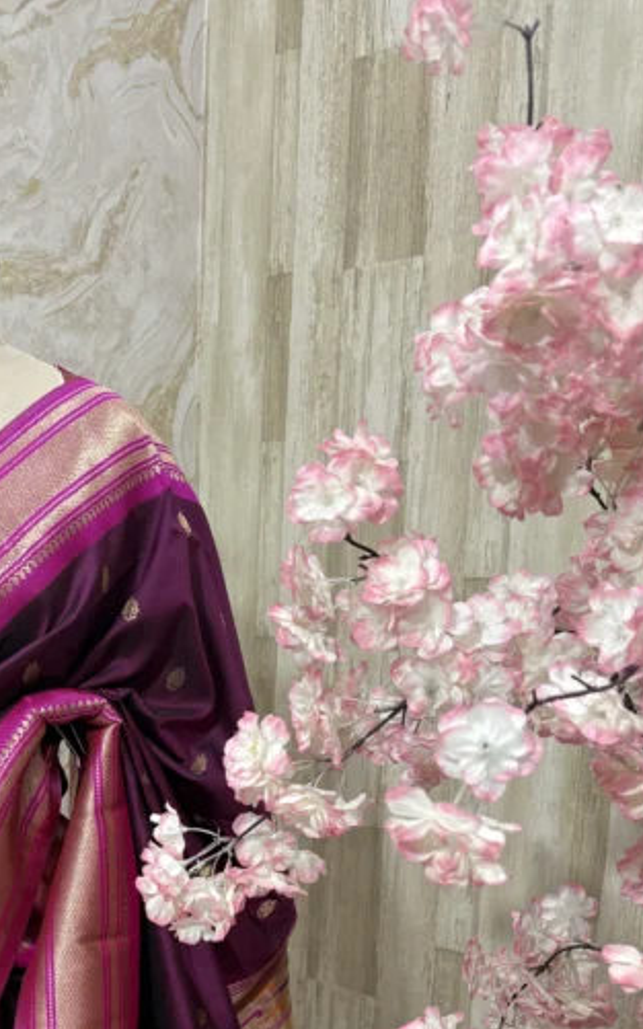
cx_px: 37
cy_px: 820
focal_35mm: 44
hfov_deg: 27.9
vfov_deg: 43.2
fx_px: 1234
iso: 100
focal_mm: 6
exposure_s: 1/100
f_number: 1.6
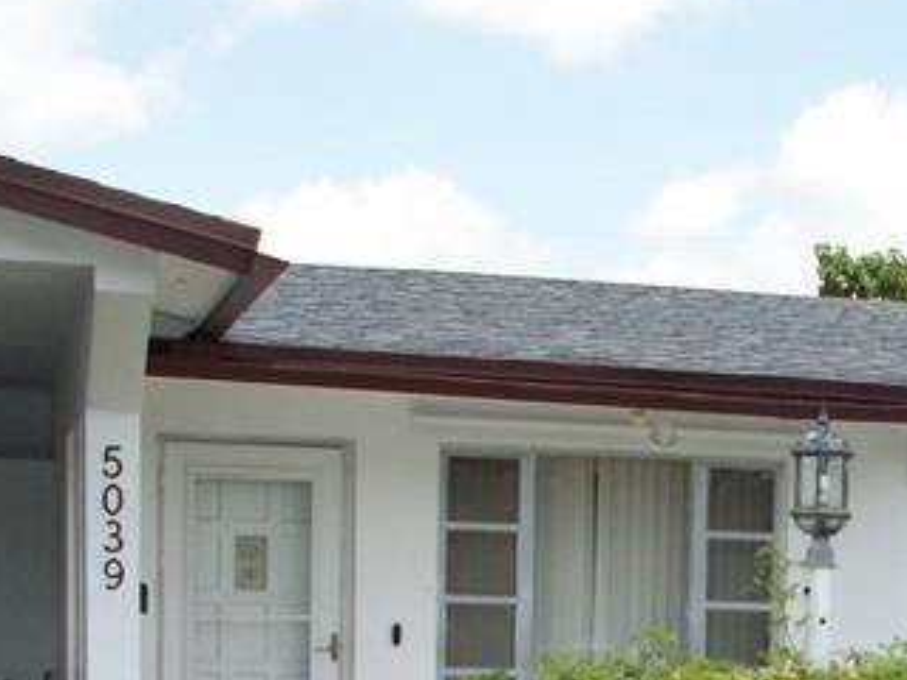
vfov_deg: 16.6
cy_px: 810
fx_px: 2227
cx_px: 799
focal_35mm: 85
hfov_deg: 22.5
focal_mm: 5.7
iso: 64
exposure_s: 1/678
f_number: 2.8
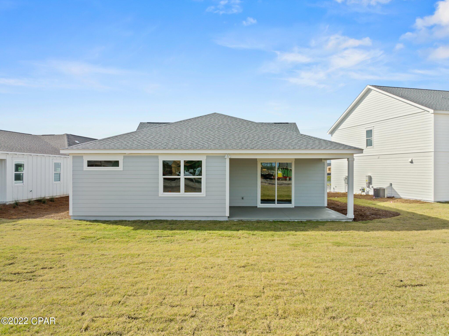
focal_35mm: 24
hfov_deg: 71.6
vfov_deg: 56.8
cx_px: 224
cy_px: 168
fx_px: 311
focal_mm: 12.29
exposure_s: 1/640
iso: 100
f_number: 4.5
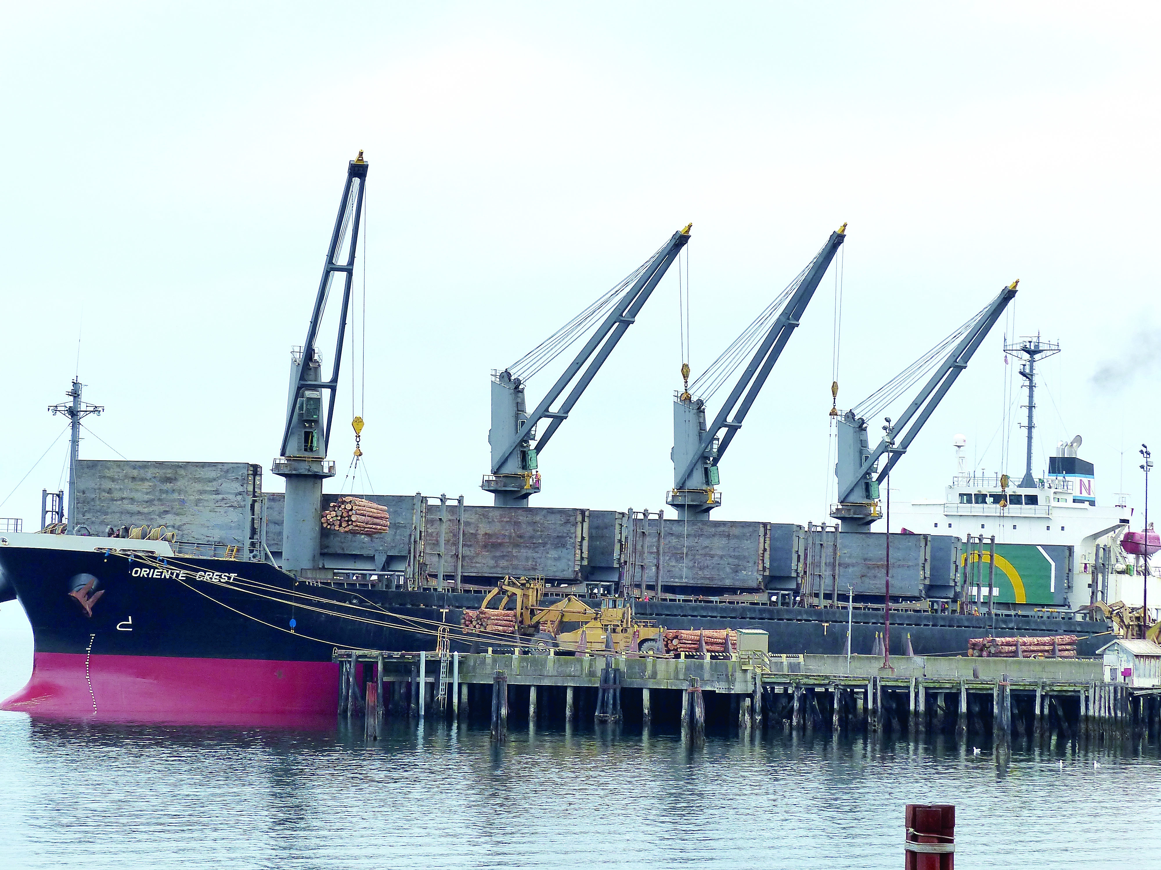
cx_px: 580
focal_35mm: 131
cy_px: 435
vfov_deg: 11.3
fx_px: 4394
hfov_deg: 15.1
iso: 160
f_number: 4
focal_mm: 23.5
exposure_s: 1/400
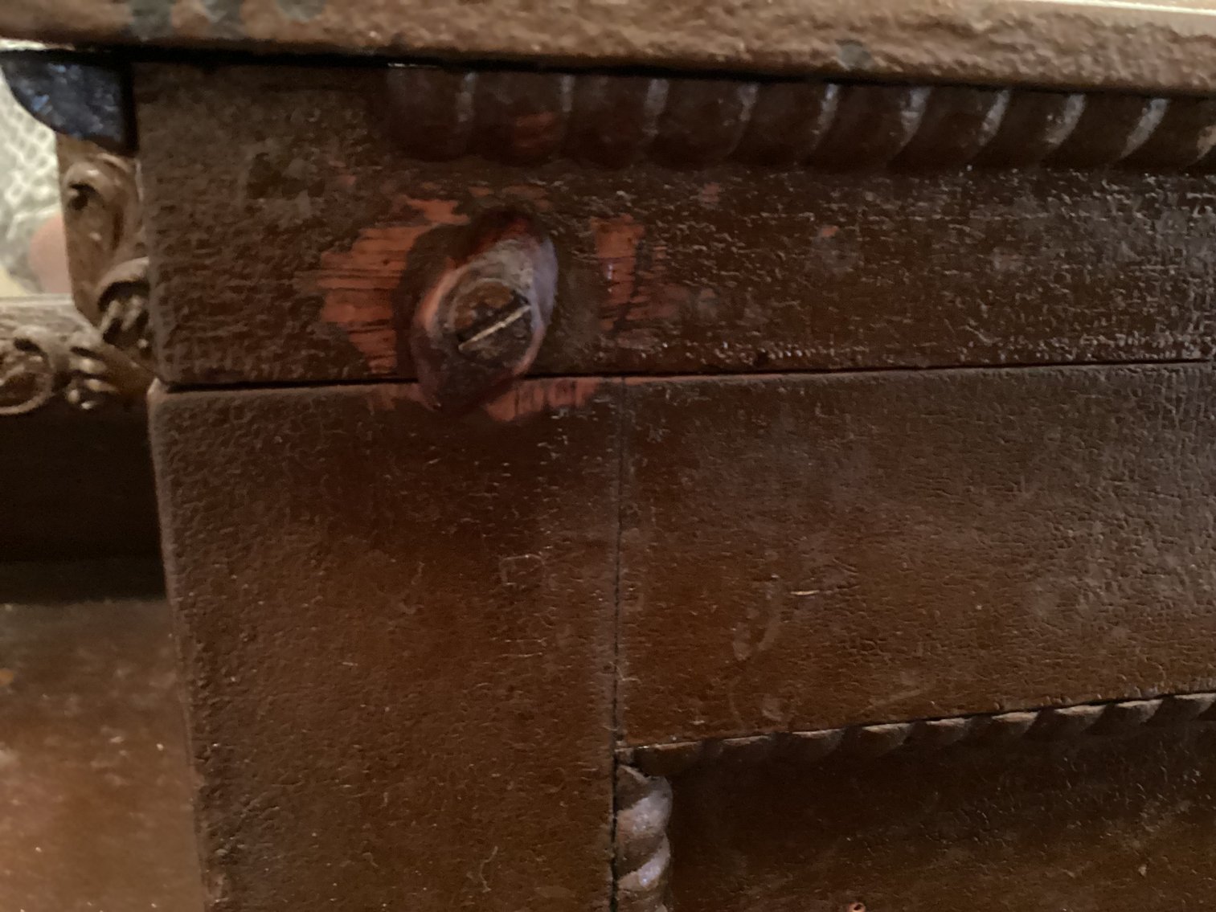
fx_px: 1089
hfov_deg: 58.3
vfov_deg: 45.4
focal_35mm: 31
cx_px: 608
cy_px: 456
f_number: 2.4
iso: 800
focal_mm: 3.3
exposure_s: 1/15
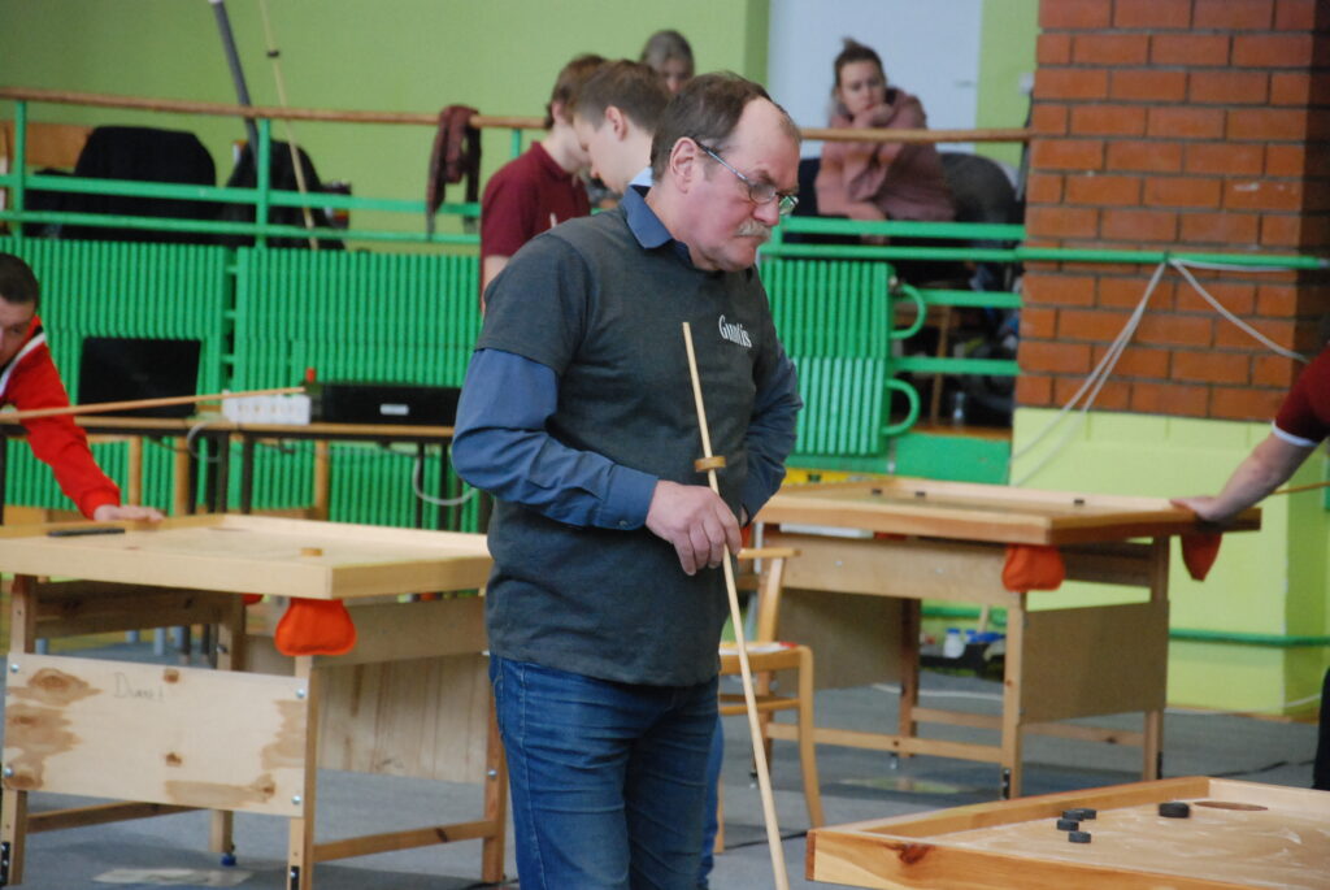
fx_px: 5824
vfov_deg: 8.7
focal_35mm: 158
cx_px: 665
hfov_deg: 13.0
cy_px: 445
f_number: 5.6
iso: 1600
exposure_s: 1/60
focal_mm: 105
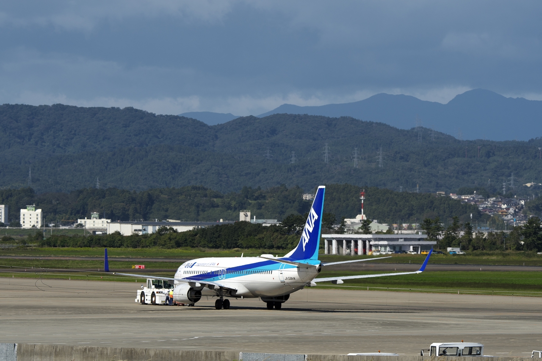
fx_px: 4516
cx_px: 271
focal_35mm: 300
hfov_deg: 6.9
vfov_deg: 4.6
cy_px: 180
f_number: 8
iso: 125
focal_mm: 200
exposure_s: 1/1000
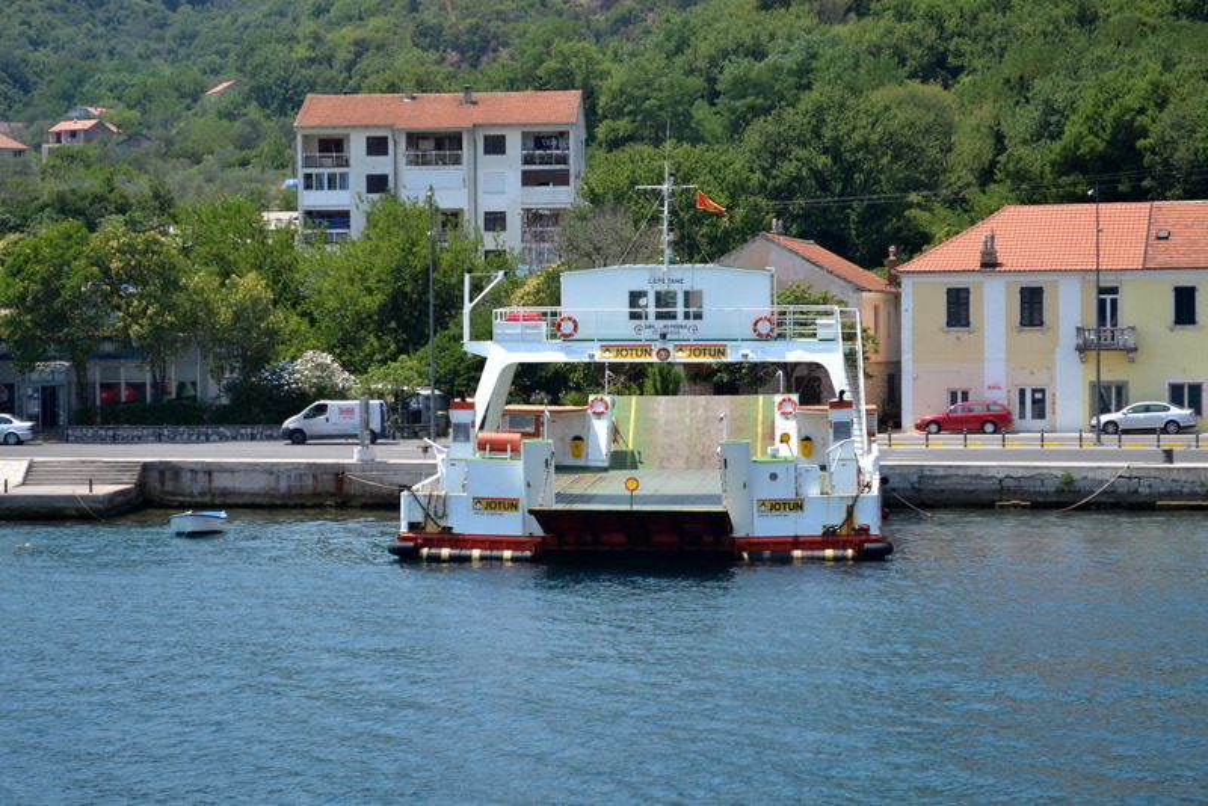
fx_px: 2769
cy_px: 403
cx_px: 604
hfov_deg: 24.6
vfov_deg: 16.6
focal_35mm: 82
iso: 110
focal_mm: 55
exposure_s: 1/250
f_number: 5.6
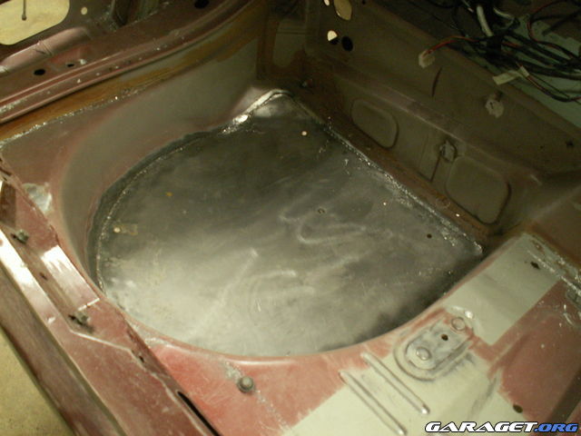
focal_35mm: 35
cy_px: 218
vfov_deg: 40.7
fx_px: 587
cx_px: 290
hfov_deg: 52.6
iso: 160
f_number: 2.8
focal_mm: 5.86
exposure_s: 1/5
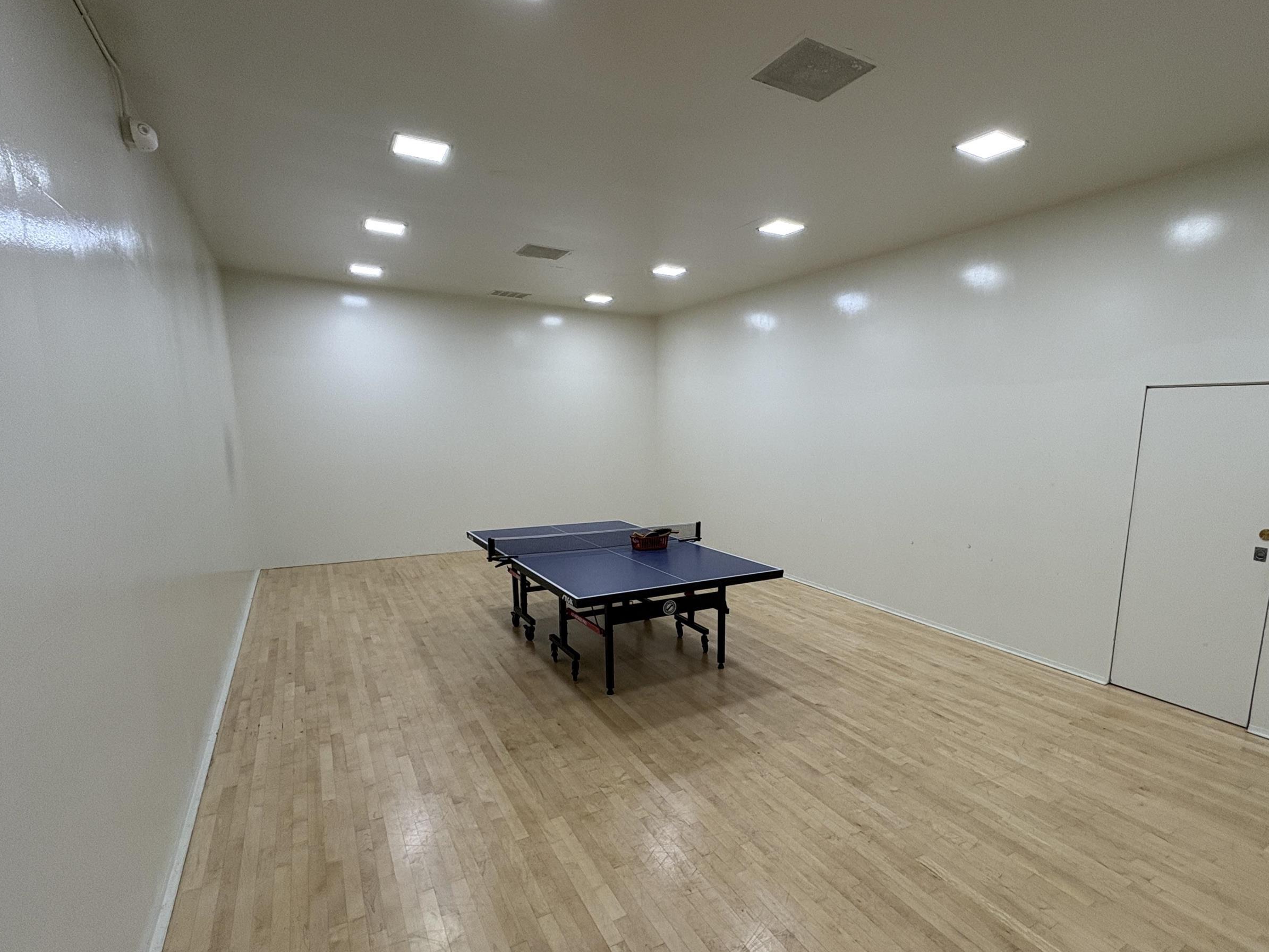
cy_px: 539
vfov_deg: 71.3
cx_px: 735
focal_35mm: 18
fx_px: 660
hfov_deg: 87.1
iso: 125
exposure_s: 1/60
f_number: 2.2
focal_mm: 2.22
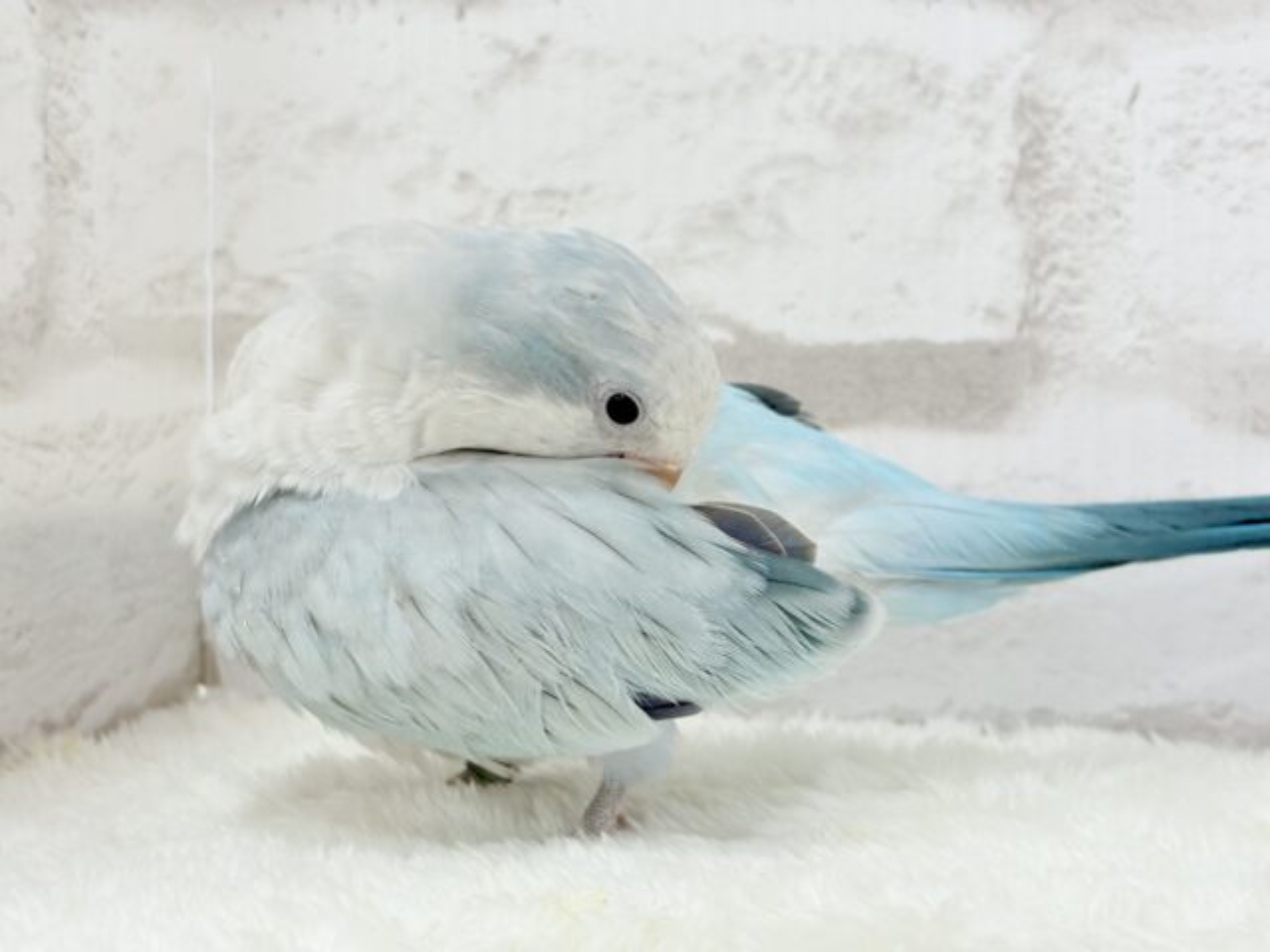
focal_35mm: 52
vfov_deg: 28.0
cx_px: 635
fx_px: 1908
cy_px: 476
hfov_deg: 36.8
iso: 50
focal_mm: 5.96
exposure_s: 1/50
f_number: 1.6
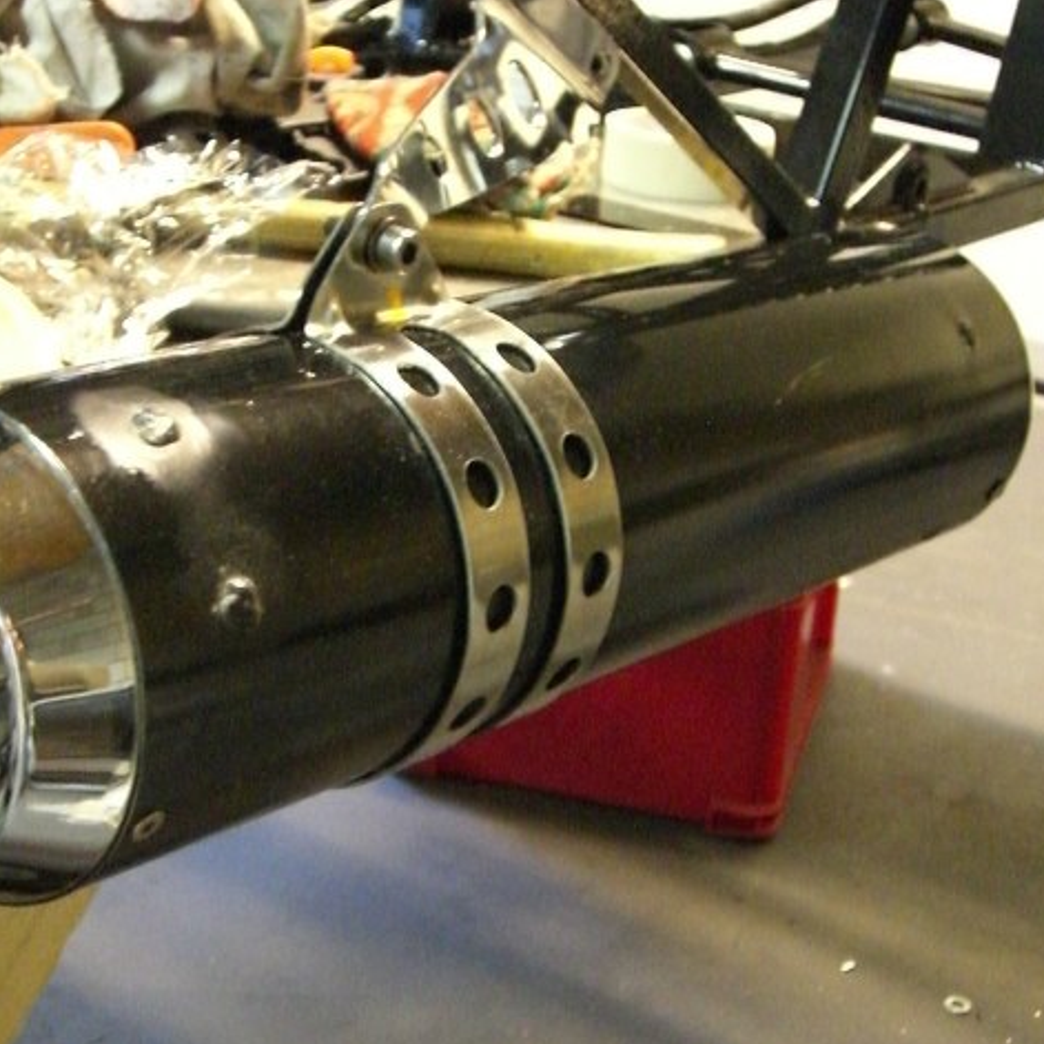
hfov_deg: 26.1
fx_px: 2252
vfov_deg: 26.1
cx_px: 421
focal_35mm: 66
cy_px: 523
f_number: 3.3
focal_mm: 9
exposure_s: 1/15
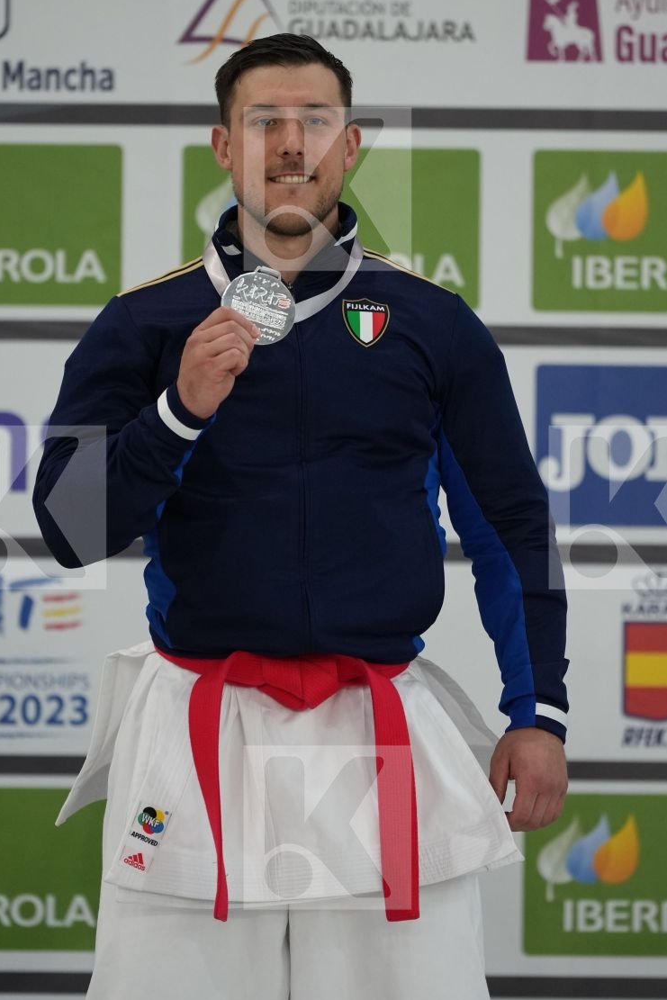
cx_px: 328
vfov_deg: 6.4
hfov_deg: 4.2
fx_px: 9001
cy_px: 508
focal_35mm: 324
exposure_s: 1/500
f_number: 2.8
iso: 1600
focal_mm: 200
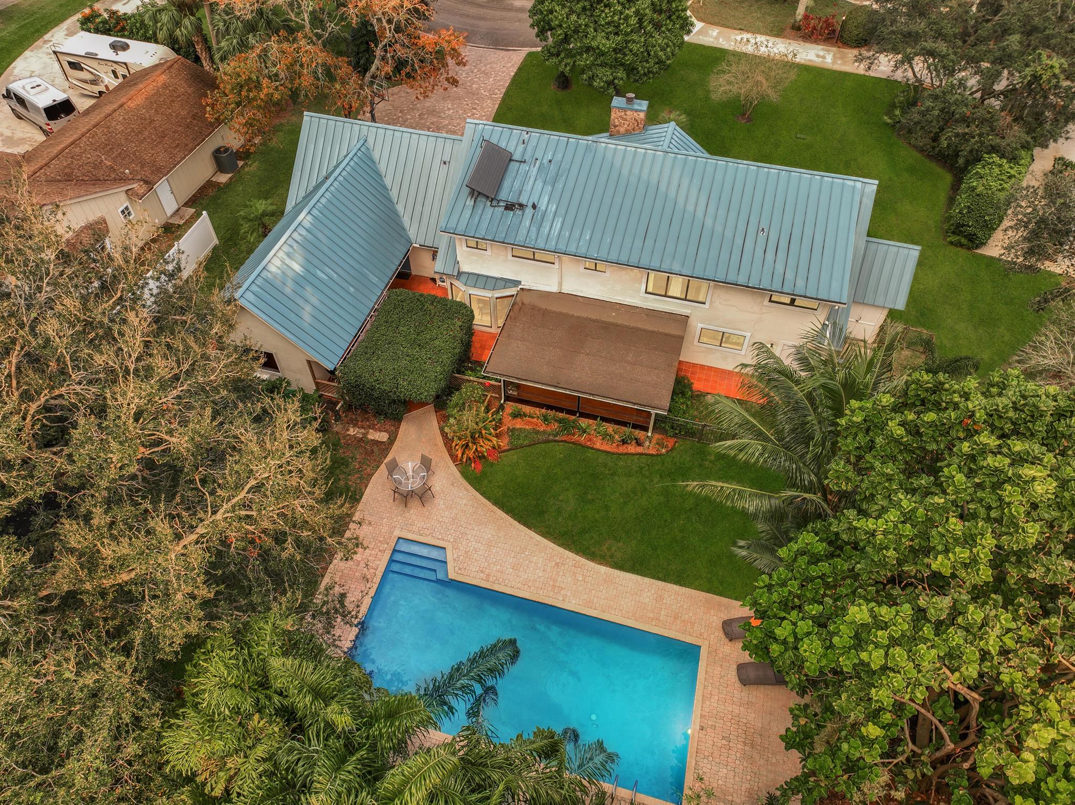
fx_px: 745
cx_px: 538
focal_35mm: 24
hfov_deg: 71.6
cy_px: 402
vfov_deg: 56.8
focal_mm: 12.3
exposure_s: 1/50
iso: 100
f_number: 2.8
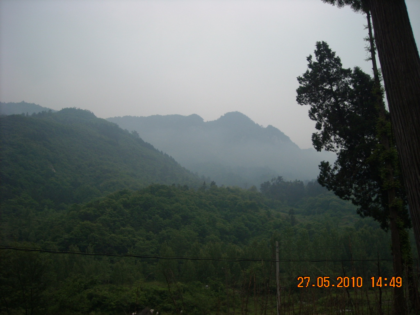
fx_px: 425
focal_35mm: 35
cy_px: 158
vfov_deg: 40.7
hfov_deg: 52.6
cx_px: 210
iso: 64
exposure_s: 1/209
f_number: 5.6
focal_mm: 5.7
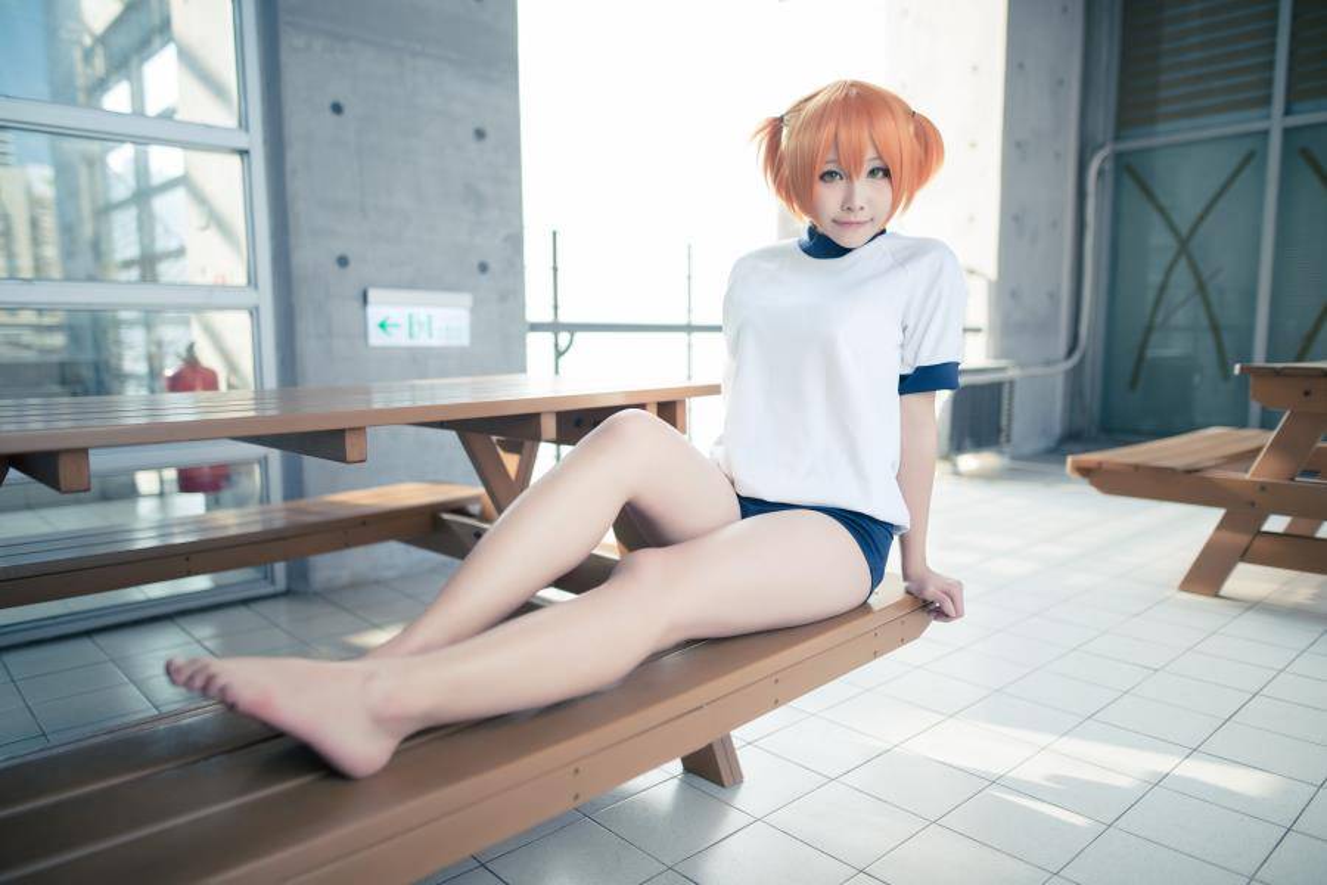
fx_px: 885
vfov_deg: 53.1
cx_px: 664
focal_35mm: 24
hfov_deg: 73.7
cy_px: 442
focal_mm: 24
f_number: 1.4
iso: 100
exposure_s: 1/400
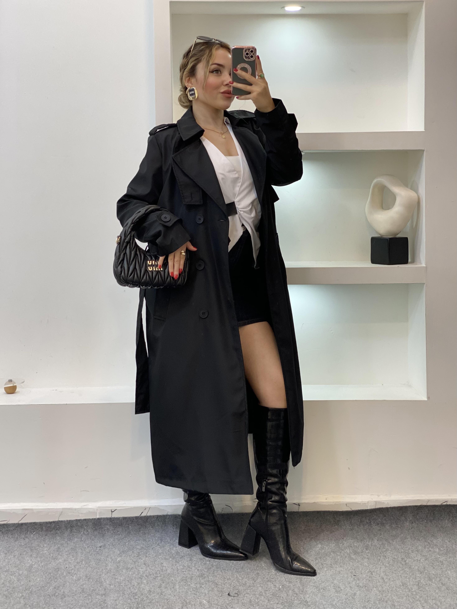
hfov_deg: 28.0
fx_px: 915
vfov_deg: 36.8
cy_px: 304
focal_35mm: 52
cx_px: 228
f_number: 2
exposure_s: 1/100
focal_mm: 6
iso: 100
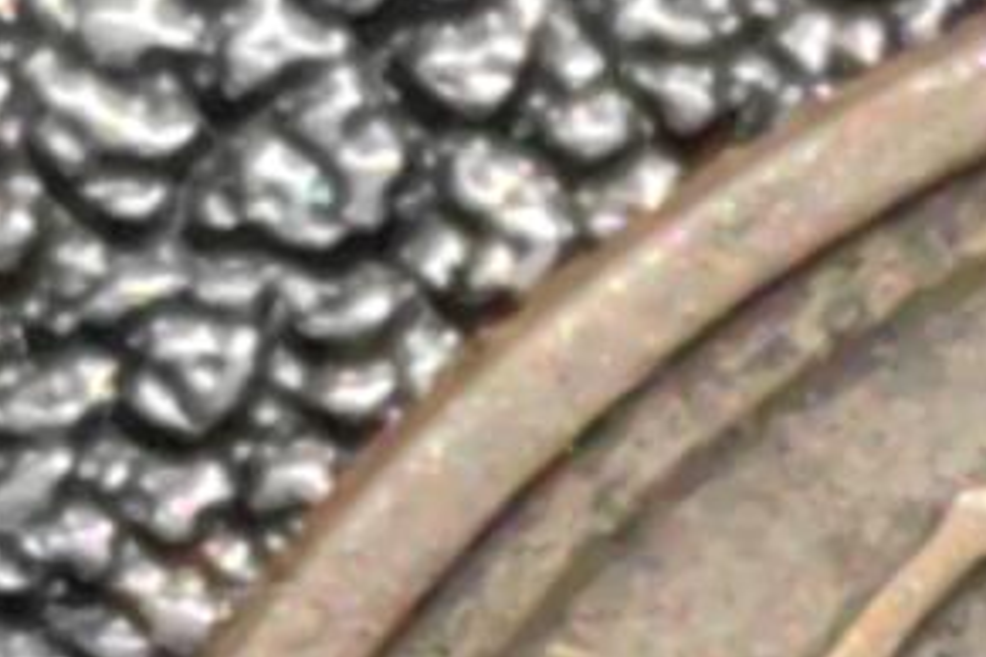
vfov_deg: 2.4
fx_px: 15309
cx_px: 1721
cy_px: 1653
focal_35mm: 559
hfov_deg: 3.7
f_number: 2
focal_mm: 5.75
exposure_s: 1/98.8
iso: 200
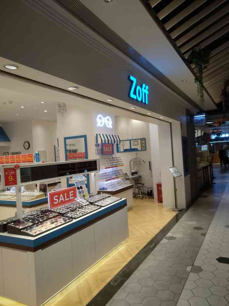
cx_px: 114
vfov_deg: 76.4
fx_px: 194
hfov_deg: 61.1
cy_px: 153
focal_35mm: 22
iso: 160
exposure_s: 1/100
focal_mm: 3.81
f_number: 2.2
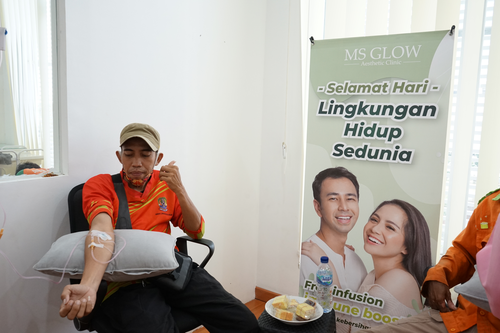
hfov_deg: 61.9
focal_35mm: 30
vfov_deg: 43.6
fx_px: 417
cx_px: 250
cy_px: 166
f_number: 9
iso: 2000
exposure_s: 1/80
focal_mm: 30
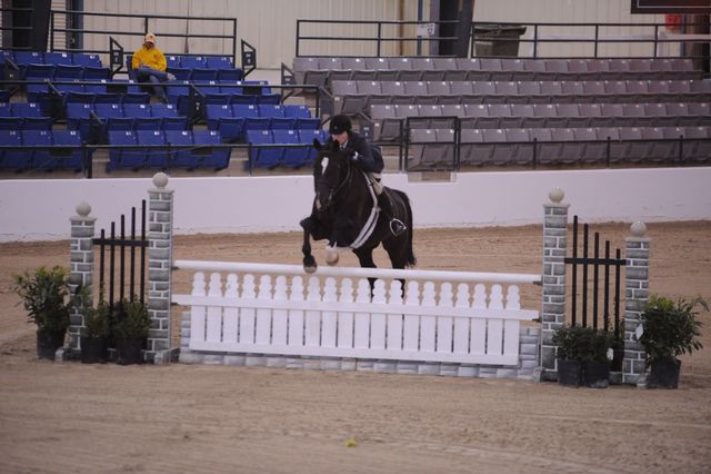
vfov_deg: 6.9
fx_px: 3948
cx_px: 356
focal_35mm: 200
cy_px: 237
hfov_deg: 10.3
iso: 5000
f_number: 2.8
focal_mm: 200
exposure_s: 1/400
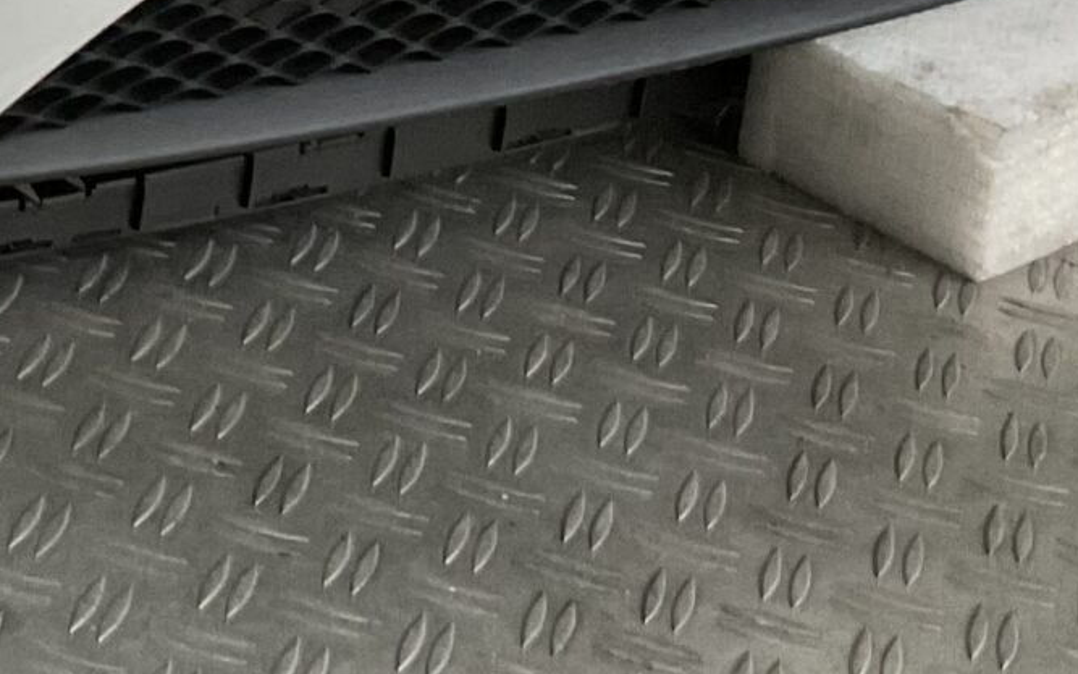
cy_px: -399
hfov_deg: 17.0
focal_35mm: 118
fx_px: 3467
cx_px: -168
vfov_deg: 10.6
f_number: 1.8
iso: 160
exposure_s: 1/50
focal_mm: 3
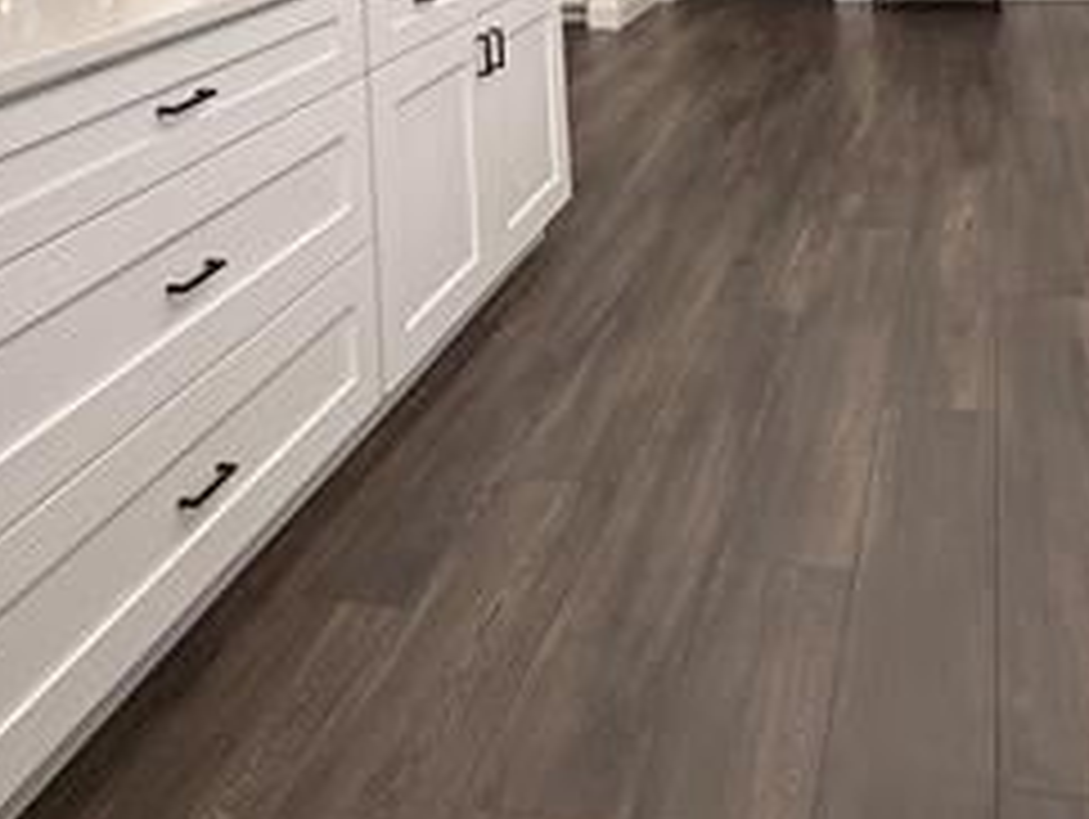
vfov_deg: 30.7
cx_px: 760
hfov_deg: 48.9
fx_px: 1165
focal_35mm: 37
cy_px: -238
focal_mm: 2.22
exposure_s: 1/120
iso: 200
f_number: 2.2
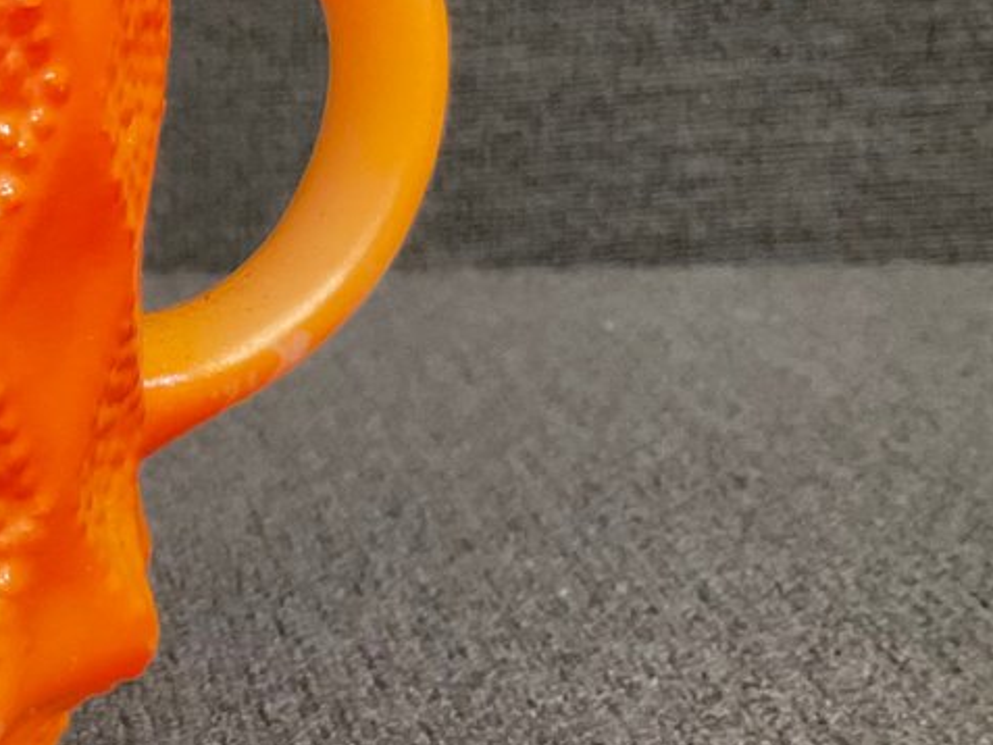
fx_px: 2640
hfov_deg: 19.8
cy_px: 440
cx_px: -263
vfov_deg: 16.1
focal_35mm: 92
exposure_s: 1/40
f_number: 1.8
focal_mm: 3
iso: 320
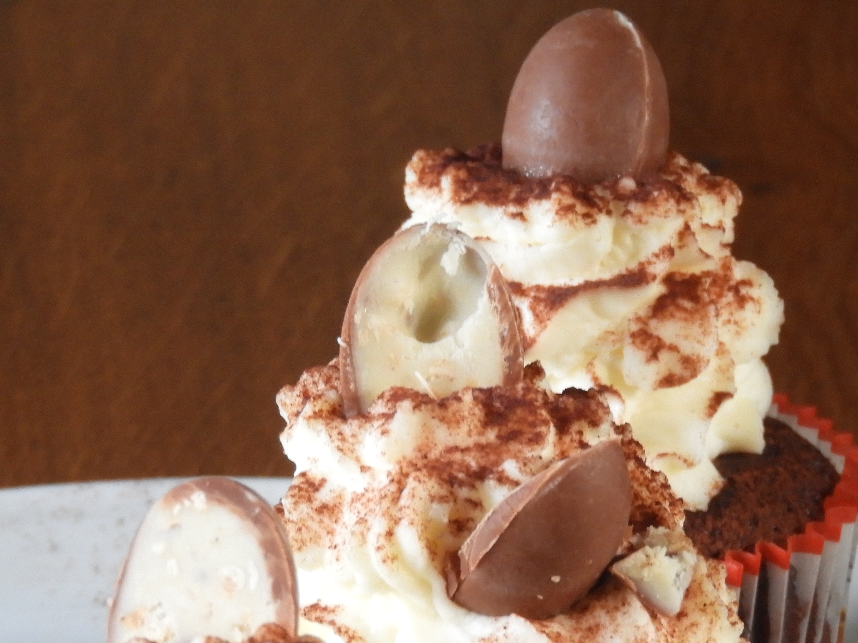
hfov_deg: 5.2
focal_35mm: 384
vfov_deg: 3.9
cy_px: 566
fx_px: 9518
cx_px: 490
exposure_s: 1/15
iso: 400
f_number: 5.3
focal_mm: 35.8
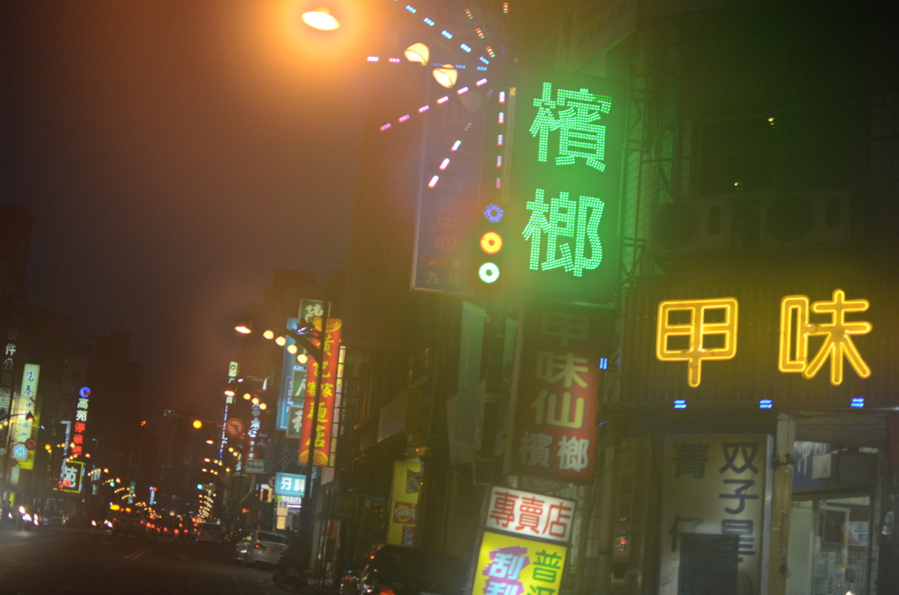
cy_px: 298
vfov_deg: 25.6
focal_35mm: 52
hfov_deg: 37.9
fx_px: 1308
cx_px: 450
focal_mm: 35
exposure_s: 1/400
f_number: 1.8
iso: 900
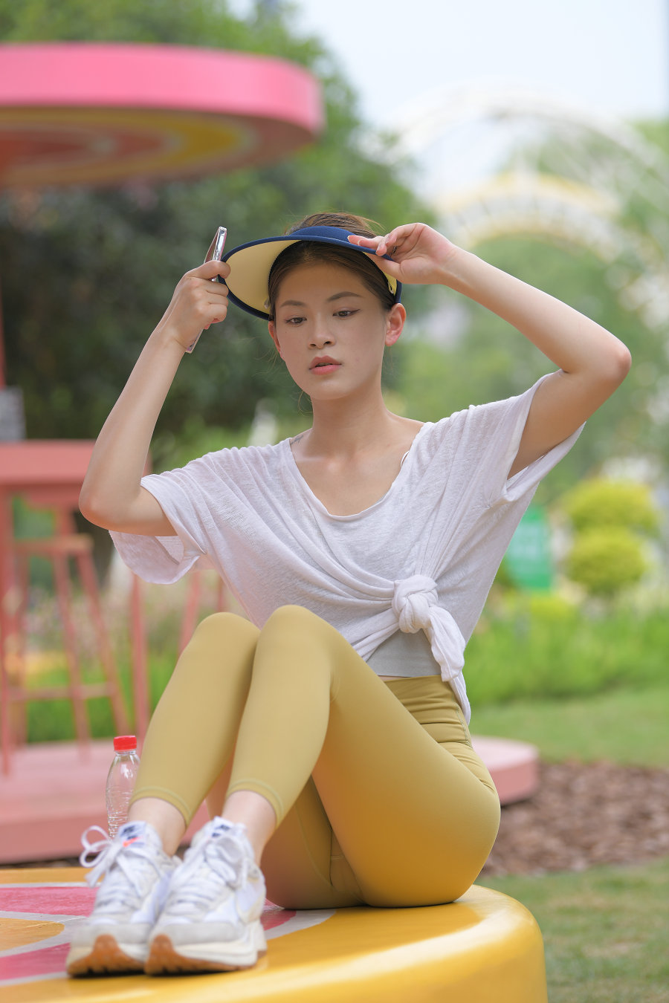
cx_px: 334
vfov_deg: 17.1
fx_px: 3345
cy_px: 502
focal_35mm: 120
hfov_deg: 11.4
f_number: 3.5
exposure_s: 1/1000
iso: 280
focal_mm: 120
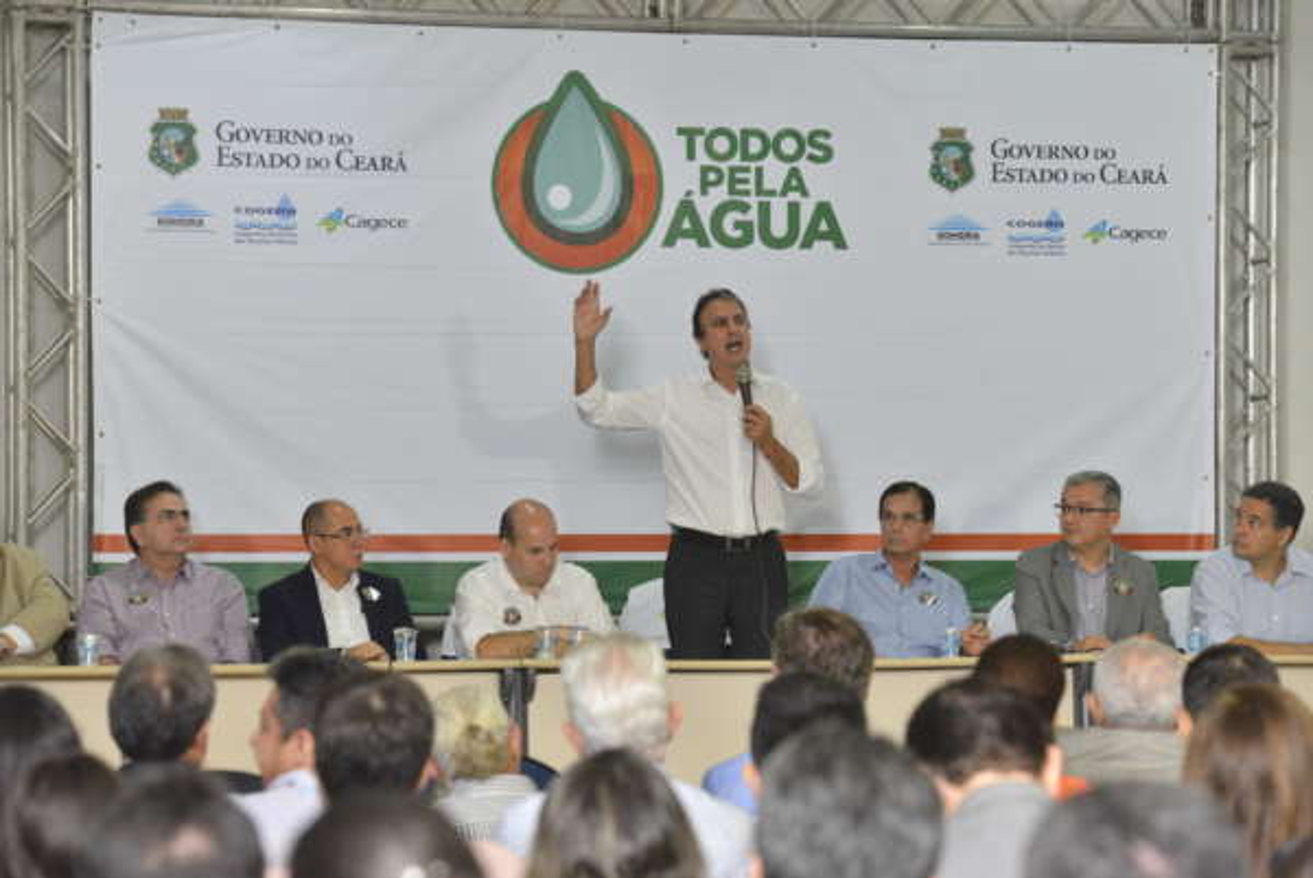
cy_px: 439
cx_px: 656
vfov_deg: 10.6
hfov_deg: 15.8
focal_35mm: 130
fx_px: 4745
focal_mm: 130
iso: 3200
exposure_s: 1/200
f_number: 5
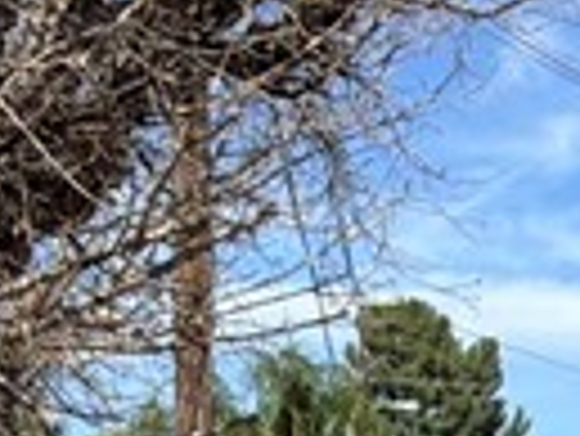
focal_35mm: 111
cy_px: 939
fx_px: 1862
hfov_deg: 17.6
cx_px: 445
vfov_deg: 11.6
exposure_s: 1/942
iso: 20
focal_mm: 2.22
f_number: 2.2
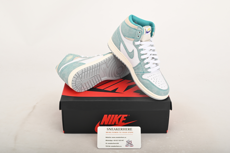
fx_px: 307
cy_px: 76
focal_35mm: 48
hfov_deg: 41.1
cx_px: 115
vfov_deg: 28.1
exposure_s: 1/200
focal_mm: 48
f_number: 11
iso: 100
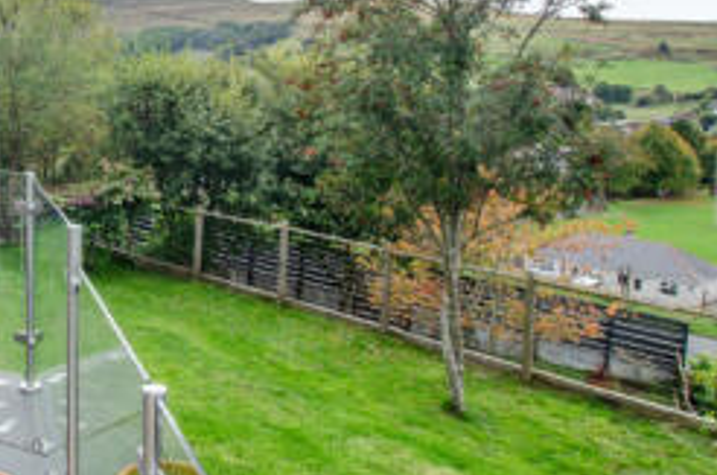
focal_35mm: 40
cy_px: 157
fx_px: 795
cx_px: 44
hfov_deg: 43.4
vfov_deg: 33.0
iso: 320
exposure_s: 1/400
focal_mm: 10
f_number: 7.1
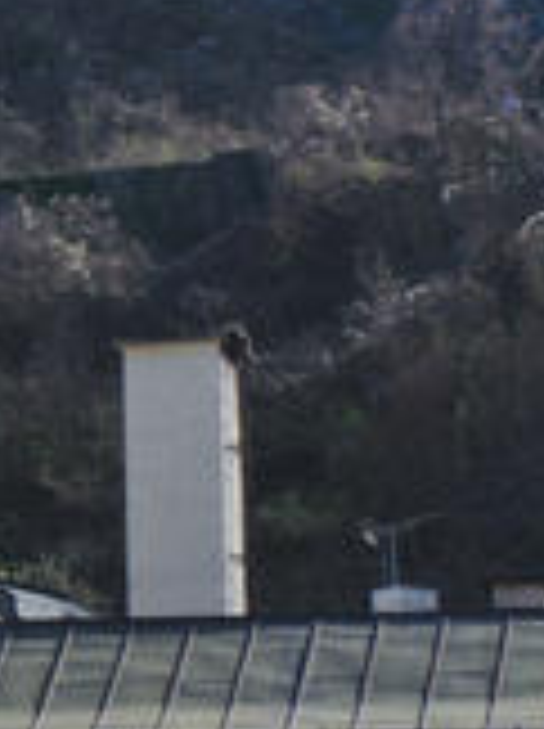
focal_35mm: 218
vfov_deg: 9.0
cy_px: -50
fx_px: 4580
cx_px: -1394
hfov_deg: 6.0
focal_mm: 28
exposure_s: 1/250
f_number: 8
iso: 100
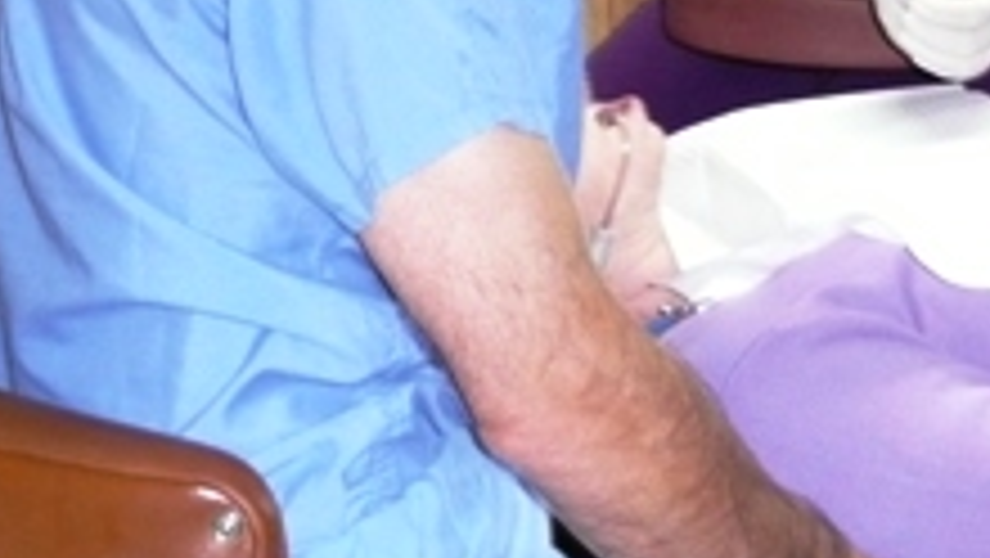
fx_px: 3125
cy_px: -194
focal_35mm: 119
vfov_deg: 10.0
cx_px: 580
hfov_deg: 18.0
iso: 500
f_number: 4.2
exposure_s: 1/30
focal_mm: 8.2
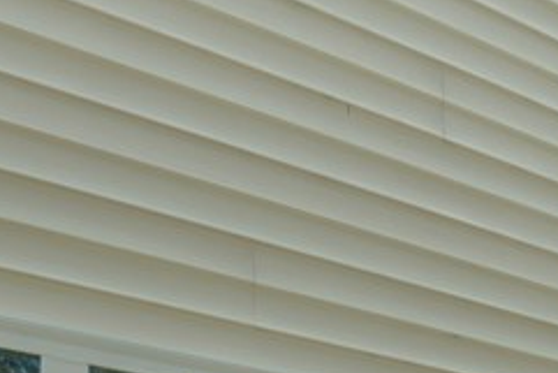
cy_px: 723
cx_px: 803
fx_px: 1152
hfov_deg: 22.9
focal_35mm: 74
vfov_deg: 15.2
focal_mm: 11
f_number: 7.1
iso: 100
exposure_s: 1/125
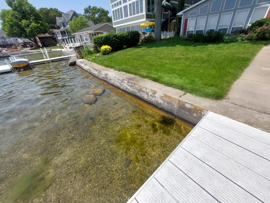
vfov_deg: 89.9
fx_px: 101
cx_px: 135
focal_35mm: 13
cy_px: 102
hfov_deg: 106.2
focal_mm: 1.74
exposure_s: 1/1662
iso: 50
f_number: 2.2
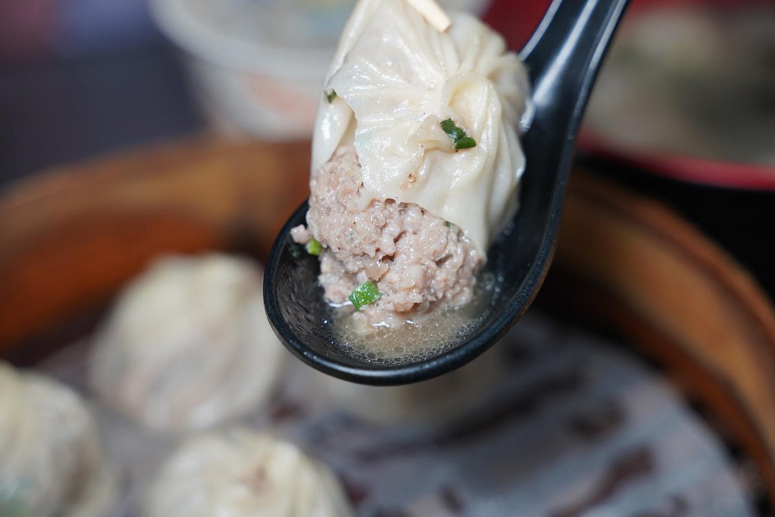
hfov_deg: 27.0
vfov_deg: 18.2
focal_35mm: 75
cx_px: 388
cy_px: 258
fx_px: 1614
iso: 400
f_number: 4
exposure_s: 1/80
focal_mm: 75
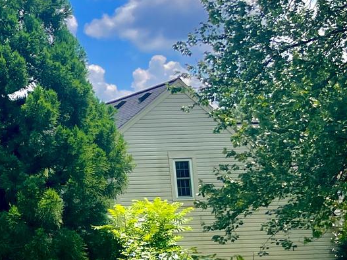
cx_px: -318
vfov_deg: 14.6
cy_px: 146
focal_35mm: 101
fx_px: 1012
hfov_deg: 15.9
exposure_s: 1/2959
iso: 32
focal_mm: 4.2
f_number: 1.6
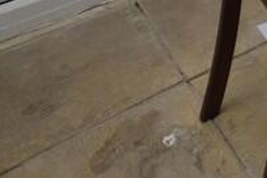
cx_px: 364
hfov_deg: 24.5
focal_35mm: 70
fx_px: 519
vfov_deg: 12.5
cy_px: -303
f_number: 1.9
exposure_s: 1/385
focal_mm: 2.2
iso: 20
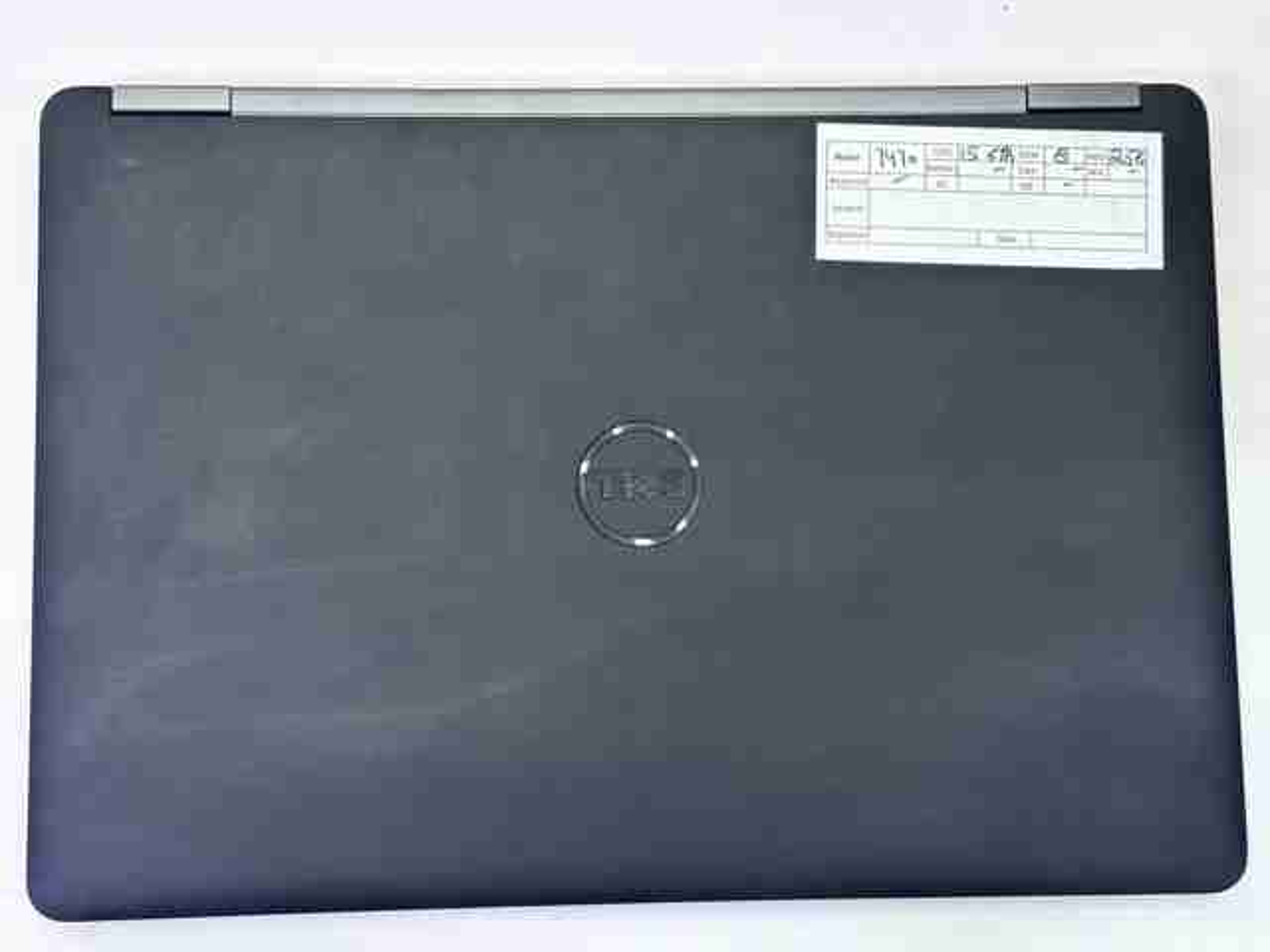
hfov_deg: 39.7
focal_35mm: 48
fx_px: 1761
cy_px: 476
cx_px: 635
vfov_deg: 30.3
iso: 160
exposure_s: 1/100
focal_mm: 6.86
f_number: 1.78
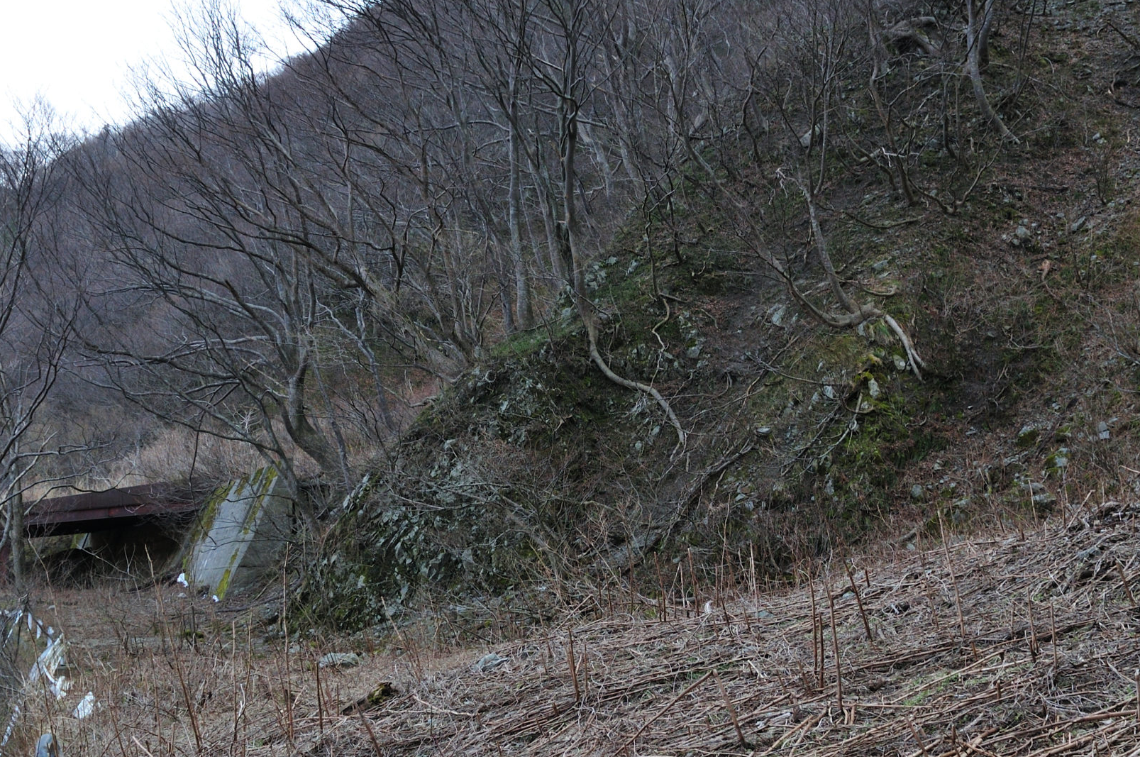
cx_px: 569
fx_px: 1360
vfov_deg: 31.0
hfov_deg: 45.5
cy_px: 453
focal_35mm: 43
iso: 200
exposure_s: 1/80
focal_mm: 18
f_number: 9
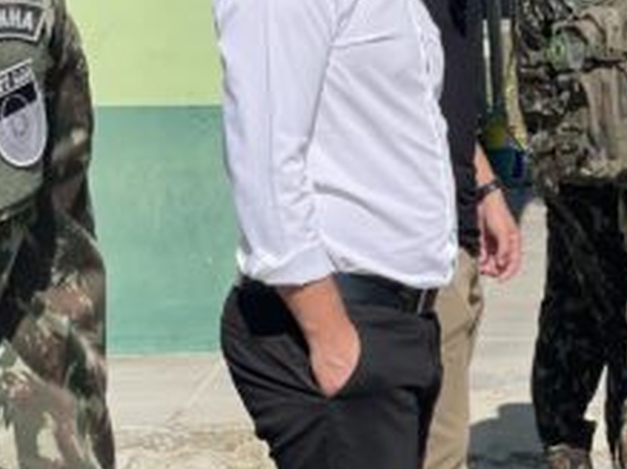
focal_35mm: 152
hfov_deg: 12.7
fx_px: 2752
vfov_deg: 9.8
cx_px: 716
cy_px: 275
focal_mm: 6
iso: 32
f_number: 2
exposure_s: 1/2283
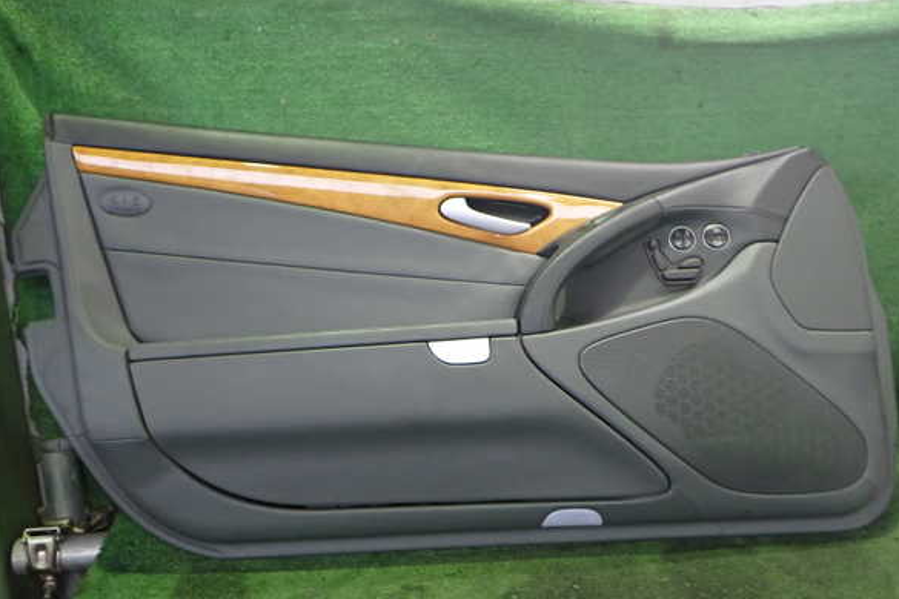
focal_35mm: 32
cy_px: 293
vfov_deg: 41.1
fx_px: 799
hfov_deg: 58.7
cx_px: 456
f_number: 2.3
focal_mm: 5.4
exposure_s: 1/30
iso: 640
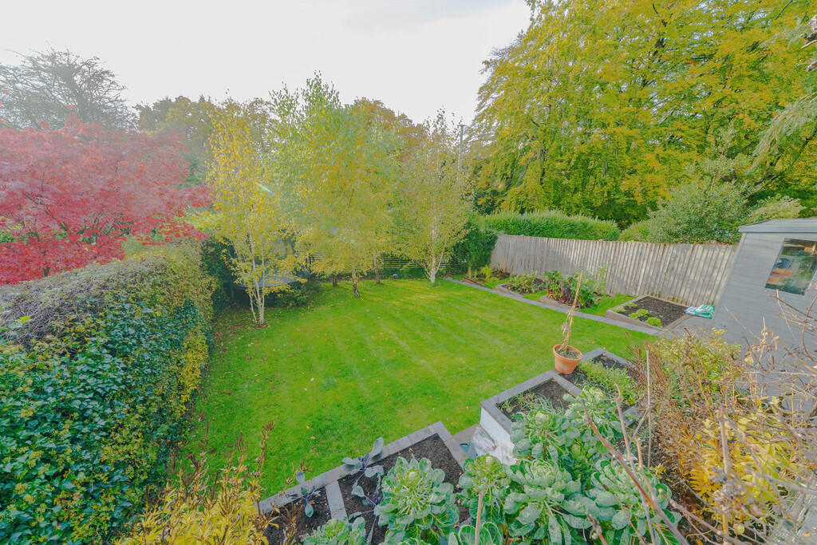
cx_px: 408
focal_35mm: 12
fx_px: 272
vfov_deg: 90.0
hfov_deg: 112.6
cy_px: 272
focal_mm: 12
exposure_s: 1/125
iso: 500
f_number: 8
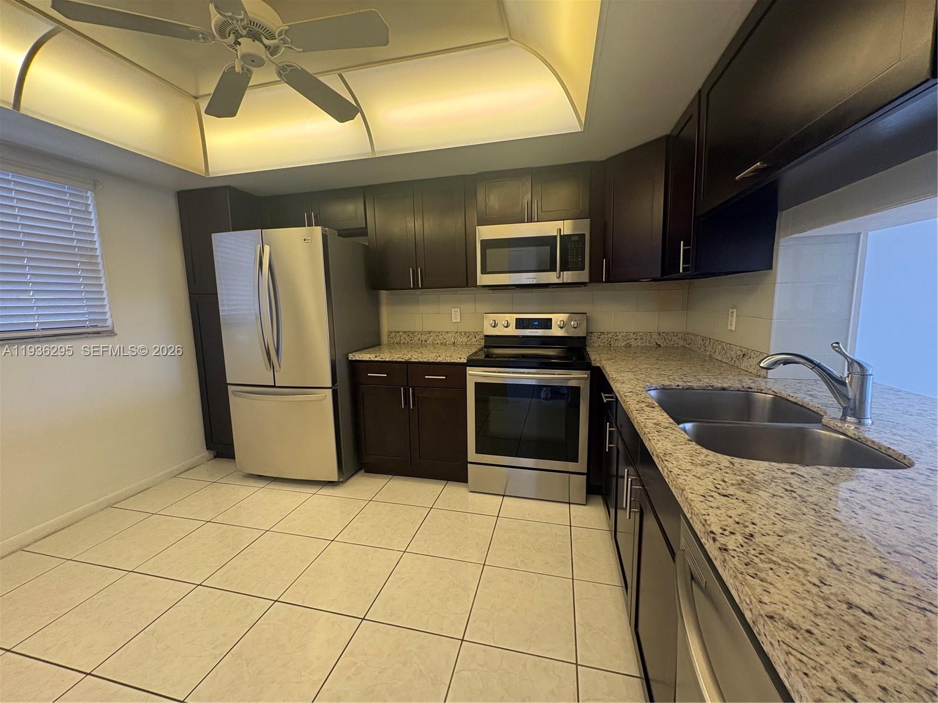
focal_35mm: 14
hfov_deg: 102.1
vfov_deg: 85.7
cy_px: 352
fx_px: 379
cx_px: 469
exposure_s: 1/60
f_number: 2.2
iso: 320
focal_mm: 2.22
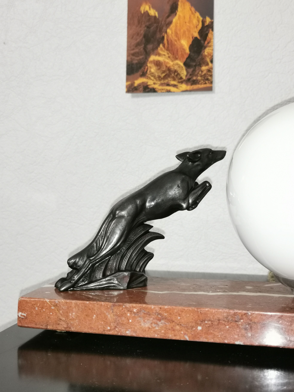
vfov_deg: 42.9
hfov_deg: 32.9
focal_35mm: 44
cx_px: 147
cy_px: 196
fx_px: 498
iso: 500
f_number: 1.8
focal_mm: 5.58
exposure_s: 1/33.3
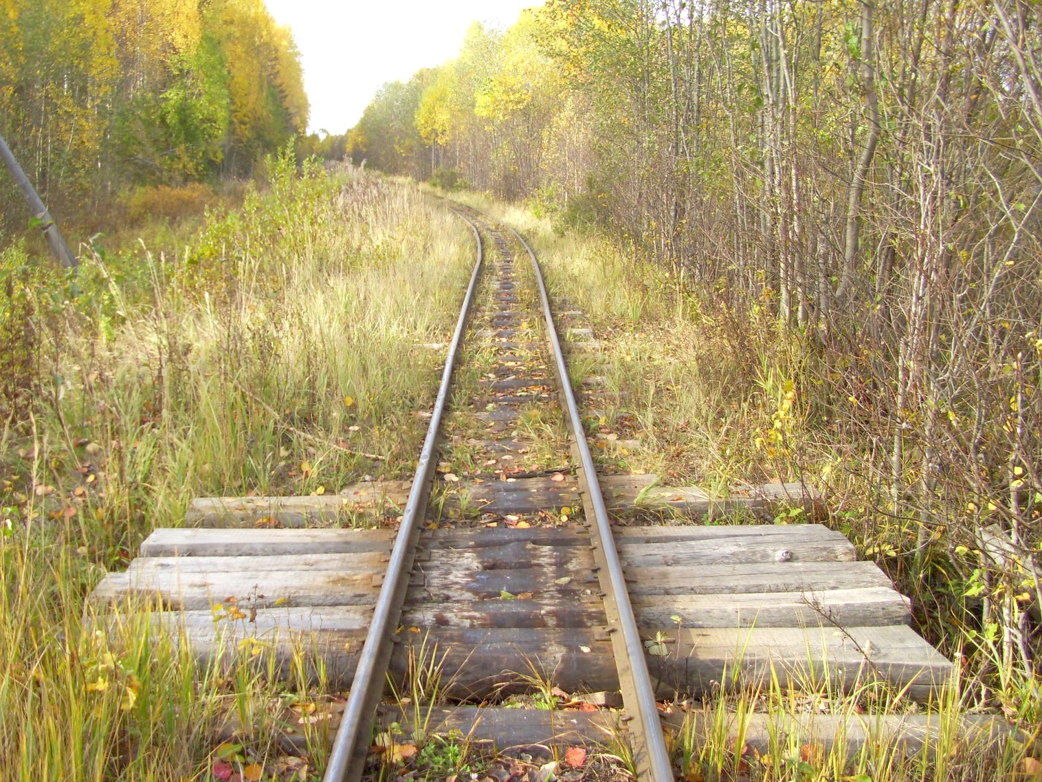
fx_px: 1023
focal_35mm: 34
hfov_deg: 54.0
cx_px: 521
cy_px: 391
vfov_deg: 41.8
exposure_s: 1/200
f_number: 2.9
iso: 80
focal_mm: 5.7
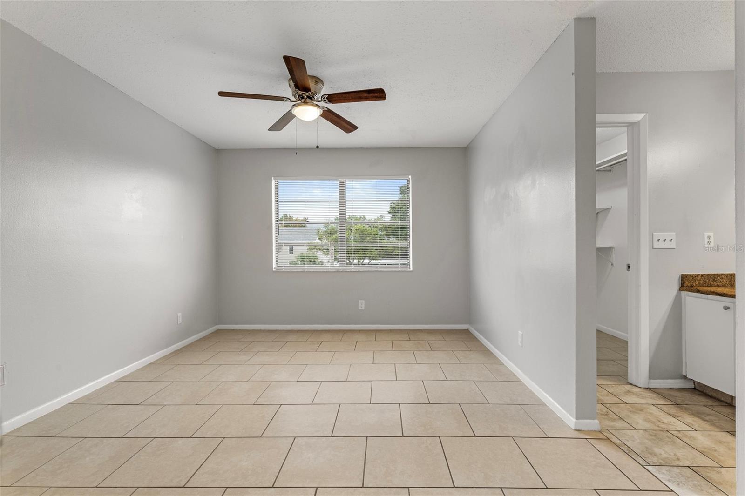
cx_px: 372
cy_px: 248
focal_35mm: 16
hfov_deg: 96.7
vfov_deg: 73.7
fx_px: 331
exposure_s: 1/2.5
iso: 800
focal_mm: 16
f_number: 9
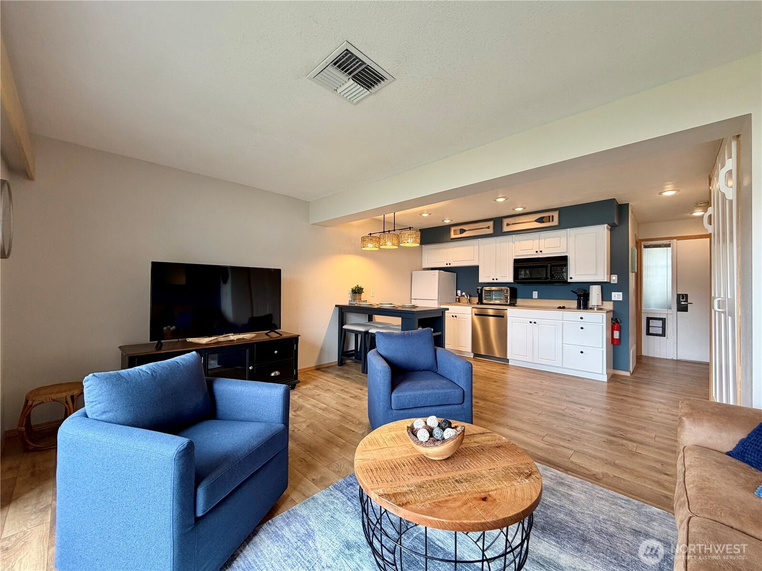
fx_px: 308
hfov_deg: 102.1
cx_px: 381
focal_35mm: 14
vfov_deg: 85.7
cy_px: 286
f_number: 2.2
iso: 160
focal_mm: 2.22
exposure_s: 1/120
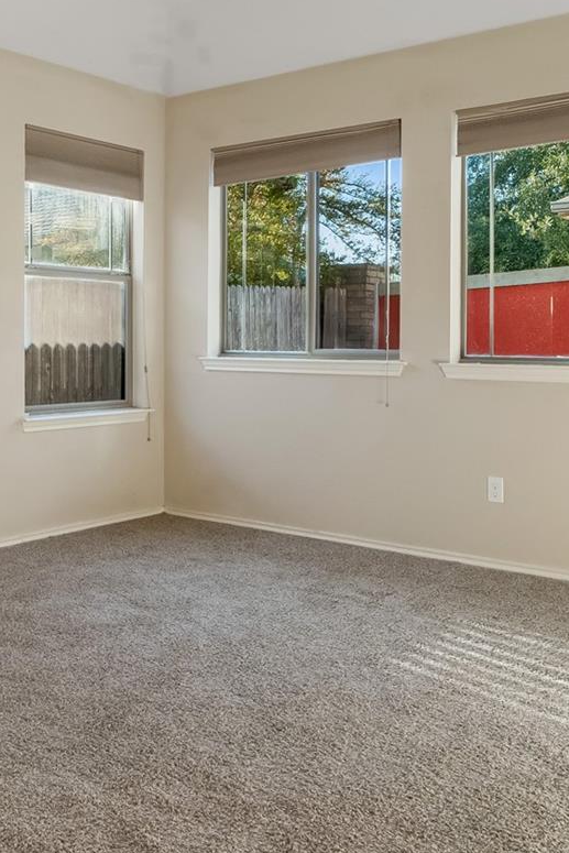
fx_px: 877
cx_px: 174
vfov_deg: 51.7
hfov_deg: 35.5
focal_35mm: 37
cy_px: 366
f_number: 8
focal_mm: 14
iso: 100
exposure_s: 1/4
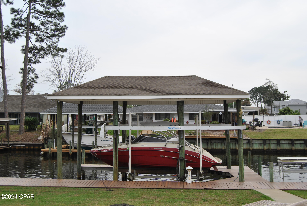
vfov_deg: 37.0
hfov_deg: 53.1
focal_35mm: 36
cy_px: 103
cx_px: 154
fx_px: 307
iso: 100
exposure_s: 1/200
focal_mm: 24
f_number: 7.1
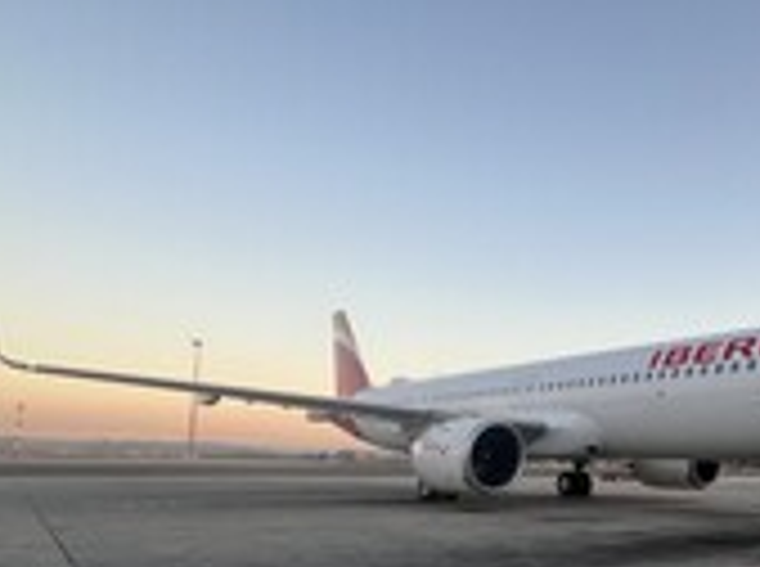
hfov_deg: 61.9
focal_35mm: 27
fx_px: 592
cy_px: 403
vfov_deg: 49.7
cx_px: 567
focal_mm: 1.57
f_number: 1.8
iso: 32
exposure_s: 1/160
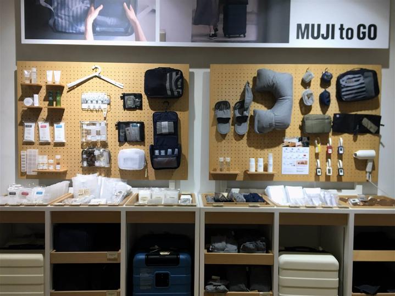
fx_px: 331
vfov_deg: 48.2
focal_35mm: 29
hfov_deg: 61.7
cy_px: 148
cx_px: 198
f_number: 2.2
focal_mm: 4.15
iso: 32
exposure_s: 1/33
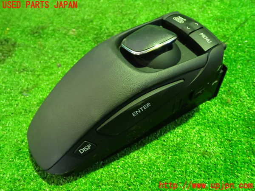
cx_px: 128
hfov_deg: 56.8
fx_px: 236
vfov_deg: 44.2
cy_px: 96
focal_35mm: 32
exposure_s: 1/15
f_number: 2.4
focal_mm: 5.79
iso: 800
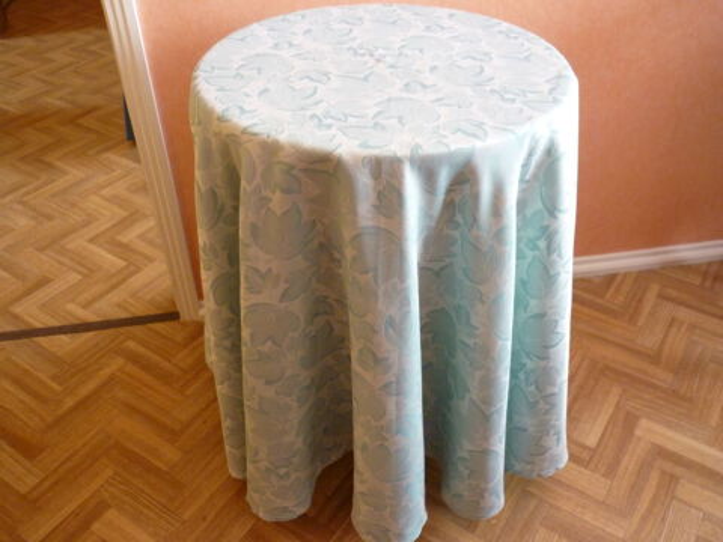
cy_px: 271
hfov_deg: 58.4
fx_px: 647
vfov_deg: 45.4
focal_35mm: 31
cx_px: 362
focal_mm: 5.5
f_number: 2.8
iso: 400
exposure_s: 1/20
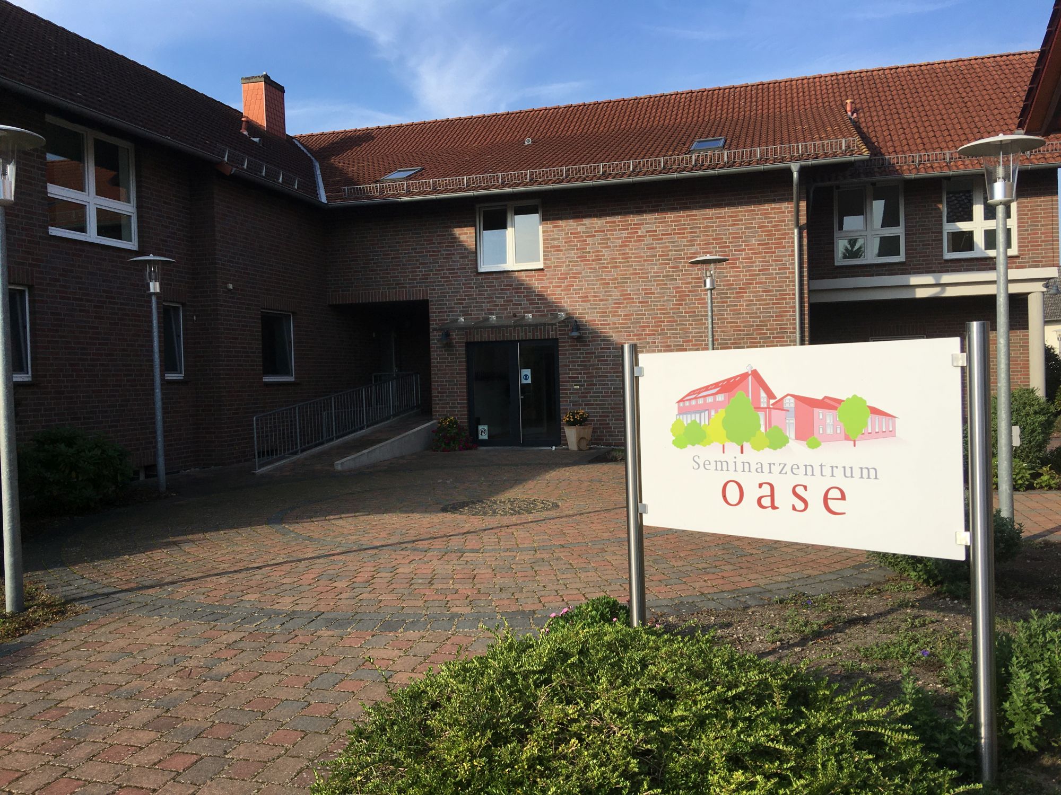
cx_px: 530
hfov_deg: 61.7
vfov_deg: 48.2
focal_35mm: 29
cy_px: 398
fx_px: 889
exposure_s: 1/1326
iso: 25
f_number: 2.2
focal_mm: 4.15
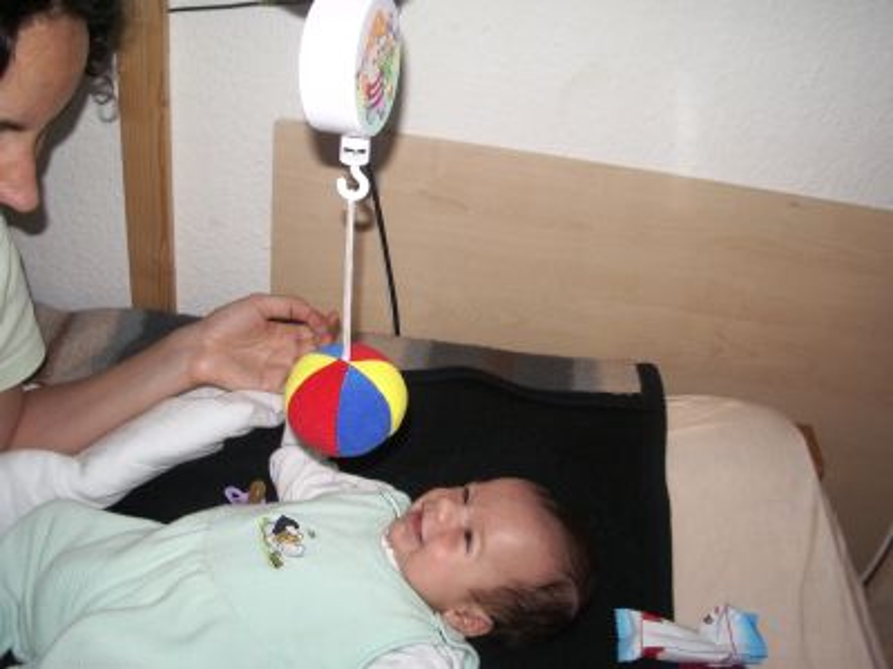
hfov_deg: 52.6
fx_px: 903
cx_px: 446
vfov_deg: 40.7
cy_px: 334
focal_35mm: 35
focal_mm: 5.8
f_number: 4.3
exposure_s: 1/40
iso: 100
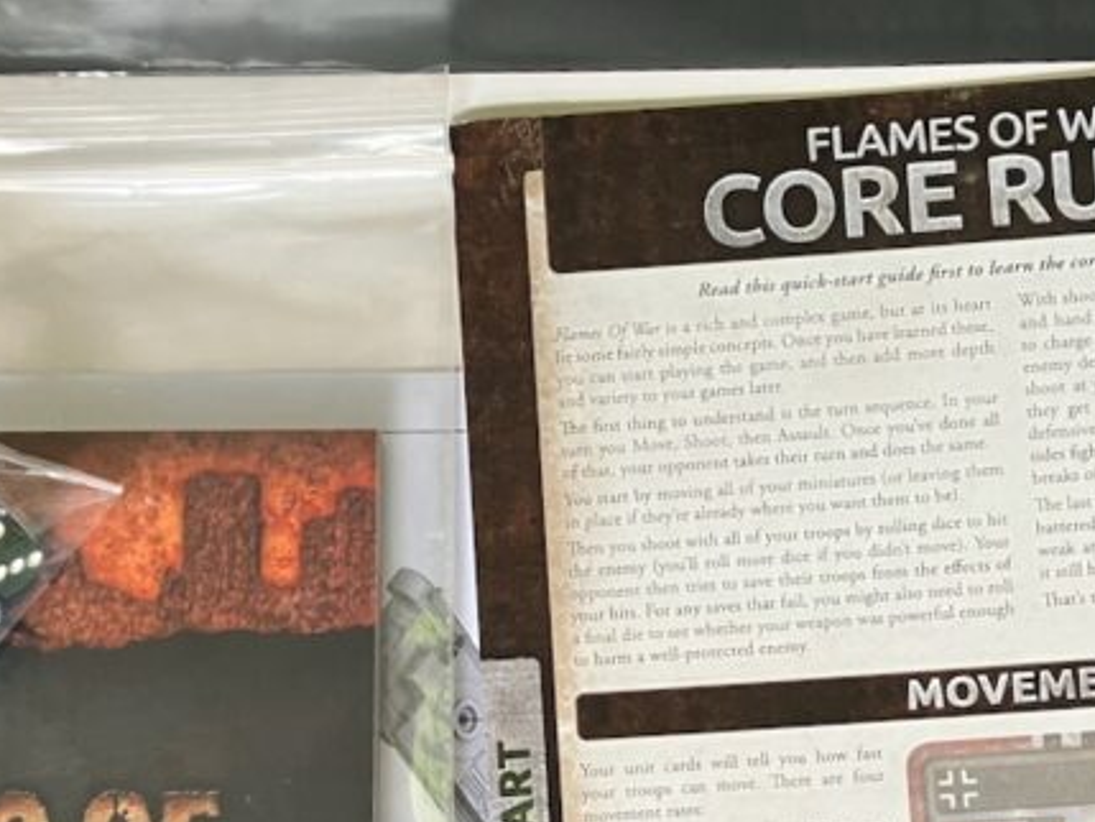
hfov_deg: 31.2
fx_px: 1962
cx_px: 585
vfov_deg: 22.5
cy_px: 864
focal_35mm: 62
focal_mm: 3.99
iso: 100
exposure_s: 1/60
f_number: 1.8
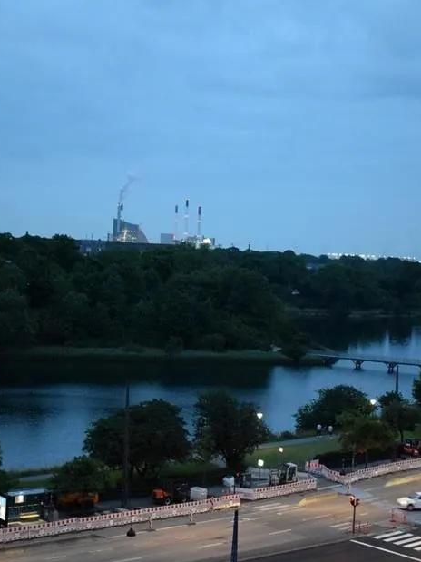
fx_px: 1100
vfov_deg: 28.6
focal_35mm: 68
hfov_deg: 21.7
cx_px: 229
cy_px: 281
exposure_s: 1/25
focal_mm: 27
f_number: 4
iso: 3200
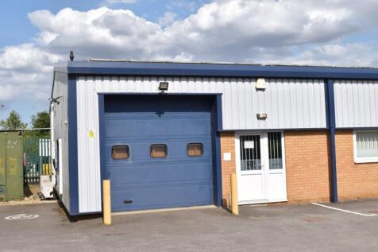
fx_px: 472
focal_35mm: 45
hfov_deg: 43.6
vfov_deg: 29.8
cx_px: 189
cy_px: 126
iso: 400
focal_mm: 30
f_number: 13
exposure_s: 1/640
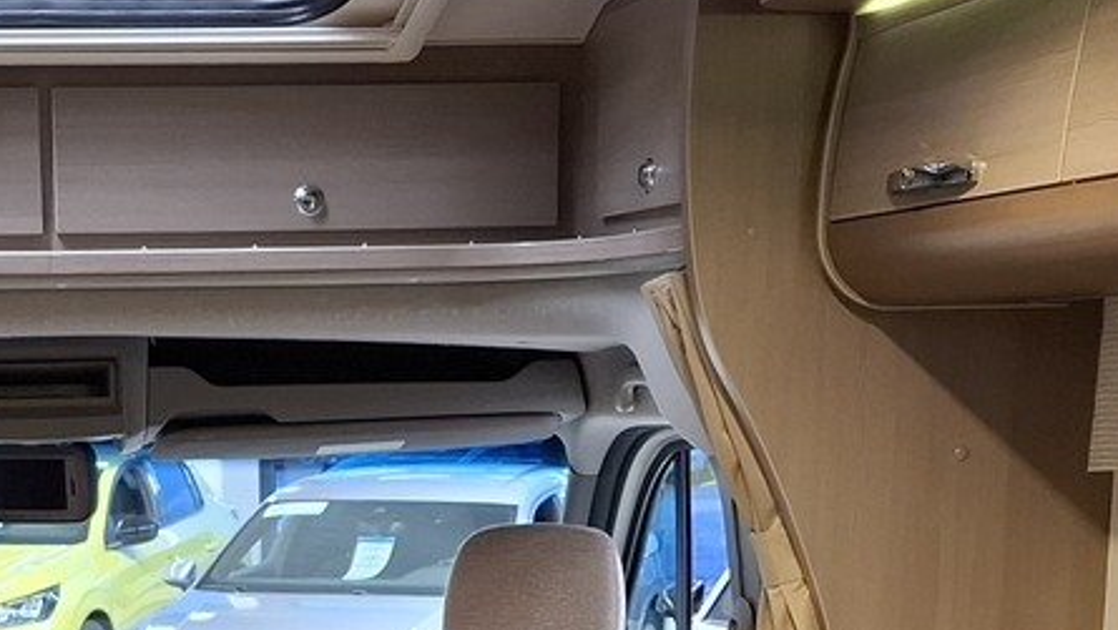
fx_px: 2403
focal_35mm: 81
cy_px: 919
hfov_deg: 25.5
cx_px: 148
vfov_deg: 14.1
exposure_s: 1/33
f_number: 1.8
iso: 320
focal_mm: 5.54
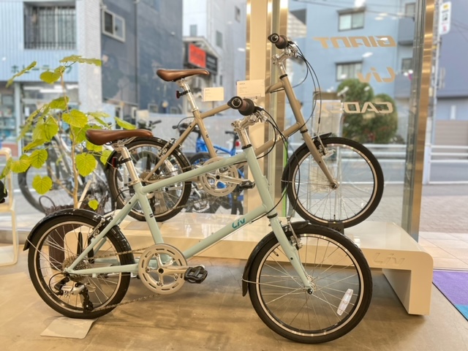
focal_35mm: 26
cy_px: 176
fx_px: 352
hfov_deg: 67.3
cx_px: 234
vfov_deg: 53.1
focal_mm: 4.2
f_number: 1.6
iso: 80
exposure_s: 1/50
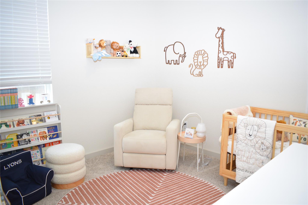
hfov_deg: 67.4
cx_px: 154
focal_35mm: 27
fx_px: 231
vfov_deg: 47.9
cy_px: 102
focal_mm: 18
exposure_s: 1/60
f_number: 4
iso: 800
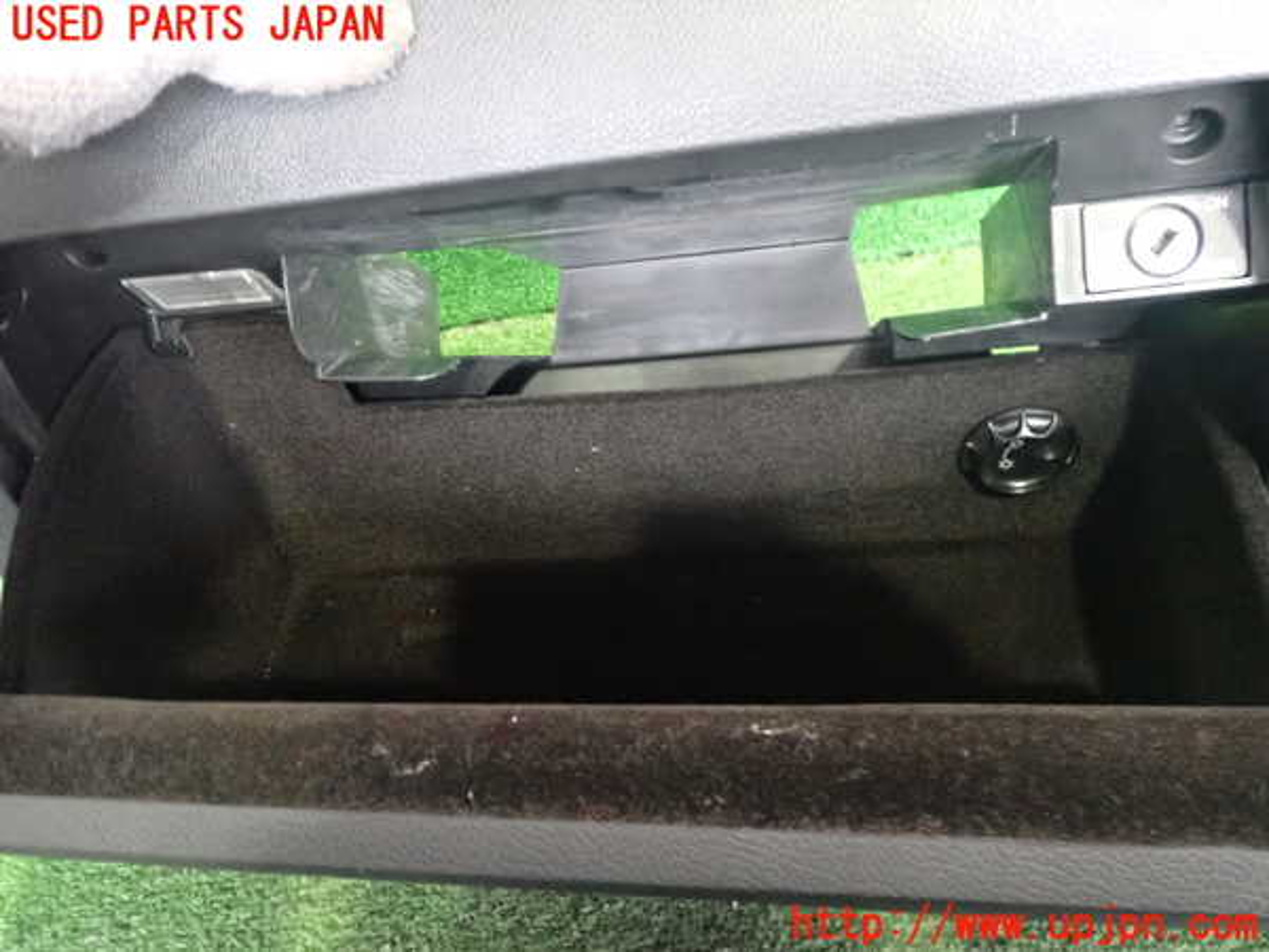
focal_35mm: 30
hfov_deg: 60.0
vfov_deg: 46.8
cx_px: 634
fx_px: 1100
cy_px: 476
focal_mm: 5.4
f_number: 2.3
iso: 3200
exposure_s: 1/80
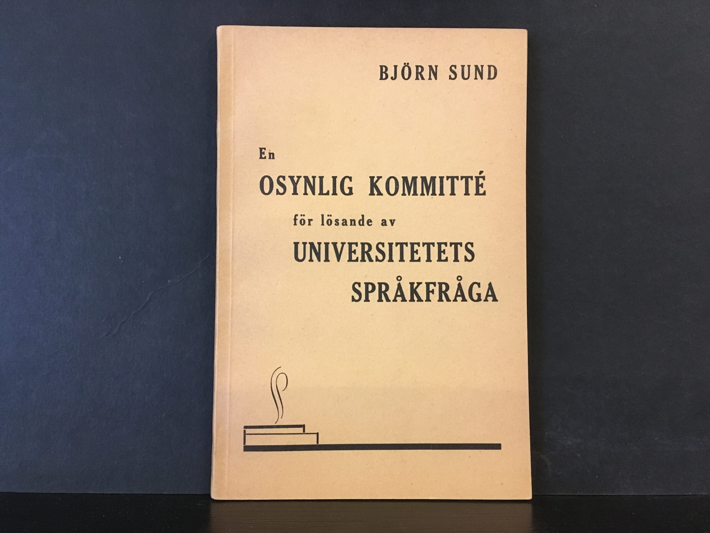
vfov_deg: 48.2
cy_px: 266
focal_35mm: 29
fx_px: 595
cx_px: 355
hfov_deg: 61.7
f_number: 2.2
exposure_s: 1/25
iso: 200
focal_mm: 4.15
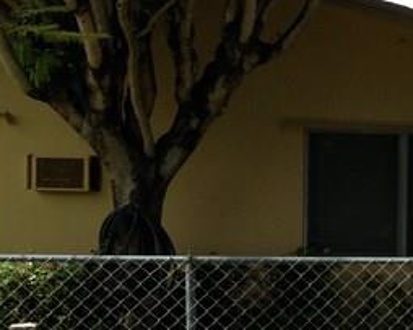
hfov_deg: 13.7
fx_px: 1588
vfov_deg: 11.8
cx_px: 662
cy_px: 231
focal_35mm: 130
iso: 80
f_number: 2.4
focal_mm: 4.12
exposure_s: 1/1642
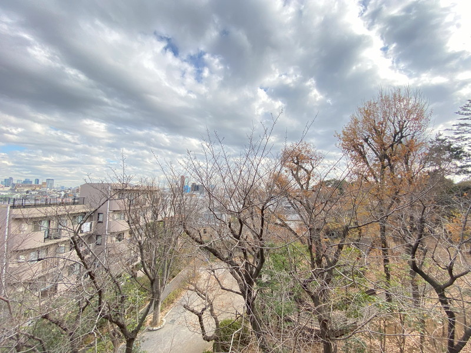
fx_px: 177
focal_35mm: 13
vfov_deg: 89.9
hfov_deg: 106.2
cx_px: 236
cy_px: 176
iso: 20
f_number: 2.4
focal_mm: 1.54
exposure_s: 1/335
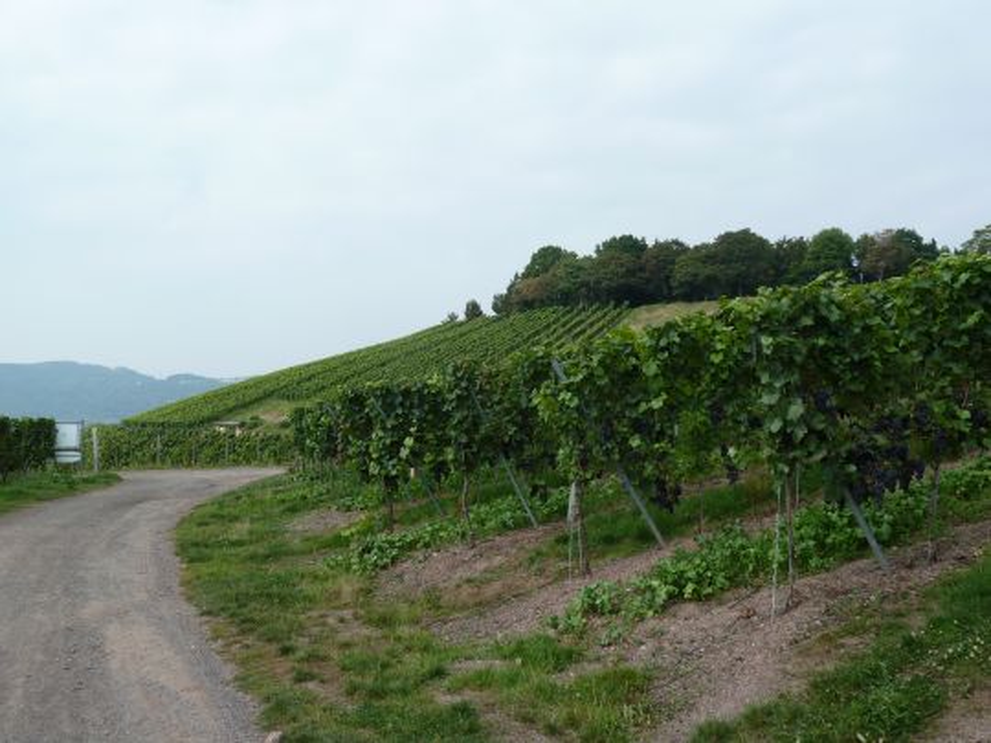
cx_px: 496
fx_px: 830
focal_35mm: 29
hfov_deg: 61.7
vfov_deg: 48.2
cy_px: 372
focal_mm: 4.7
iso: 80
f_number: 4
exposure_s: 1/500
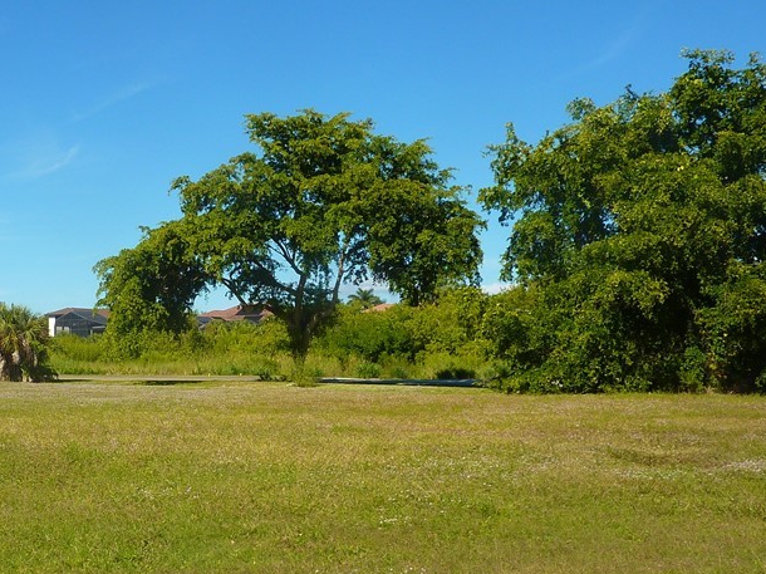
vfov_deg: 34.3
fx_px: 929
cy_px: 322
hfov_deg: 42.8
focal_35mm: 42
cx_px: 156
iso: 80
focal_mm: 4.1
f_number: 5
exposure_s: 1/400
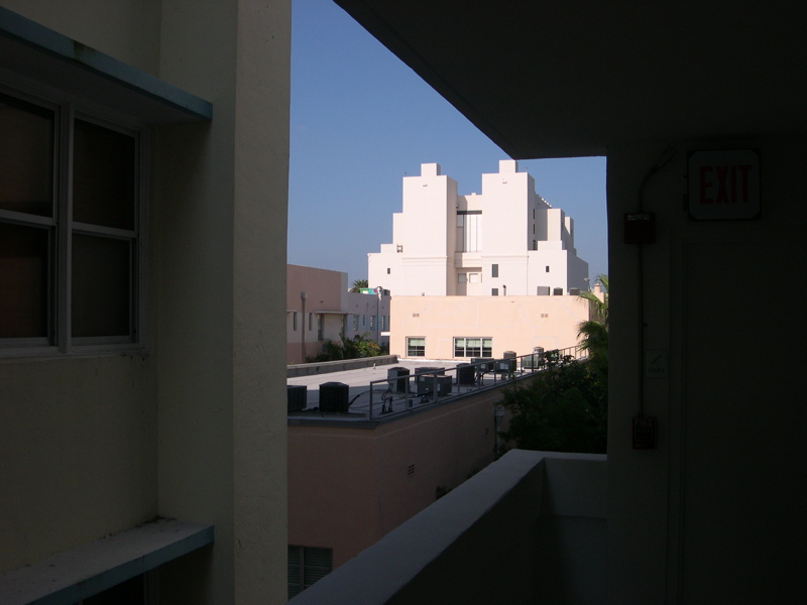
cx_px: 404
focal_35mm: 38
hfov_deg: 49.0
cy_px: 302
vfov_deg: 37.7
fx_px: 886
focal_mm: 8
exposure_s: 1/422
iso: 100
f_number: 7.6
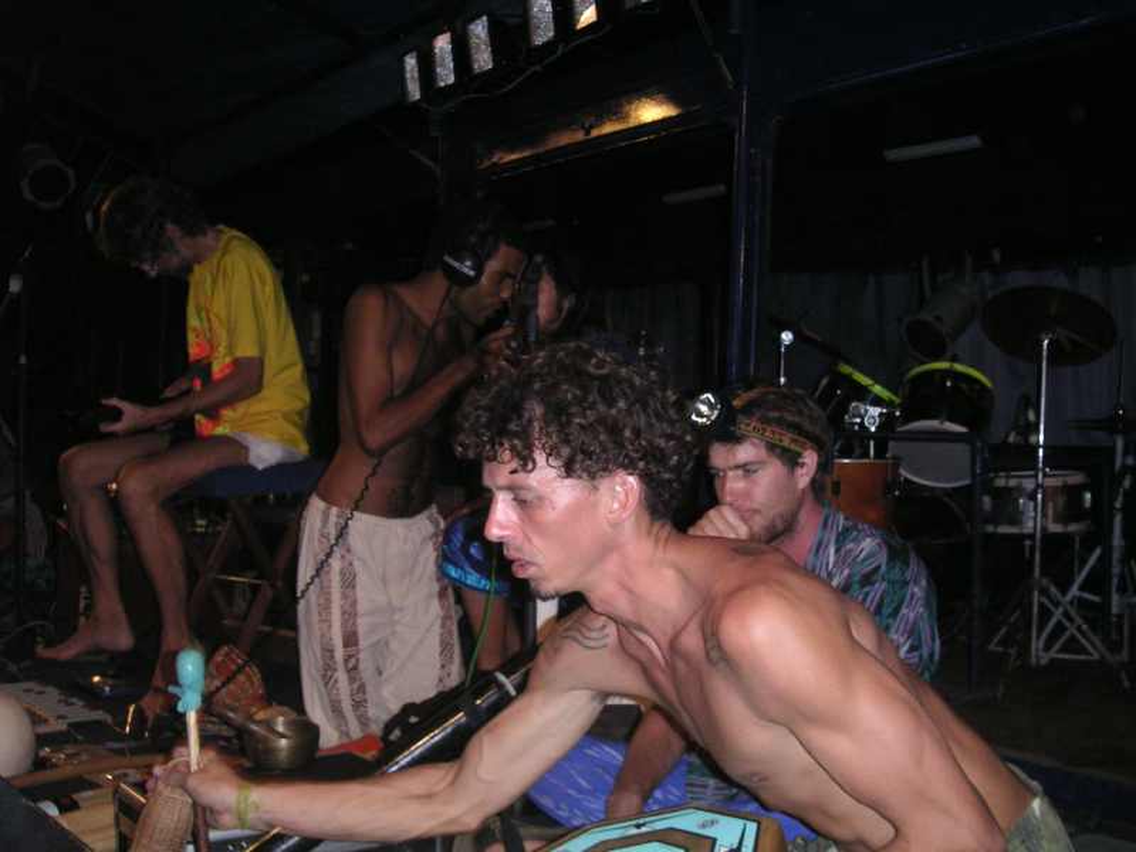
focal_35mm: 38
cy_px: 426
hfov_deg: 49.0
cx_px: 568
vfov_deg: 37.7
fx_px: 1247
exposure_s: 1/45
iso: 160
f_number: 2.8
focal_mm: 6
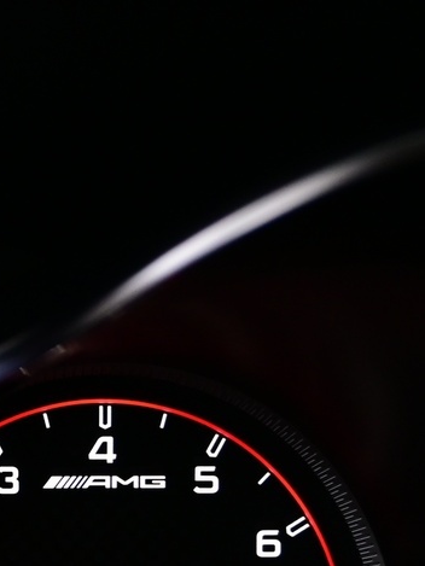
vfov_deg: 18.5
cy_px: 497
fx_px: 1713
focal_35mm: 105
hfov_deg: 12.2
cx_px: -477
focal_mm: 21
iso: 720
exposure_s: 1/30
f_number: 4
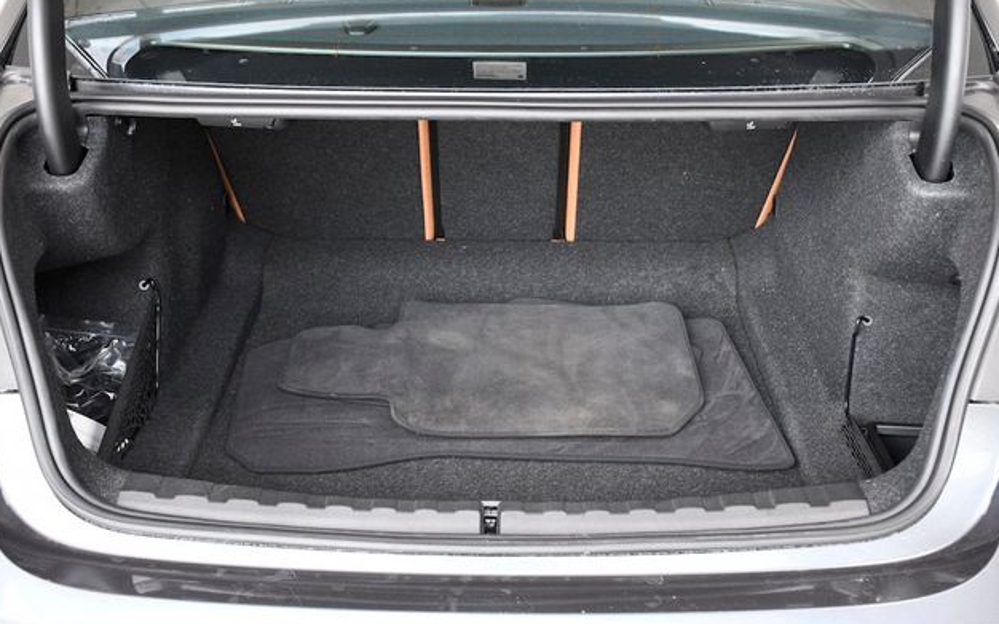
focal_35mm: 50
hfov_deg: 40.3
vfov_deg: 25.8
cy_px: 296
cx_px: 492
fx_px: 1361
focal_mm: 32
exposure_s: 1/160
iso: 2500
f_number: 6.3
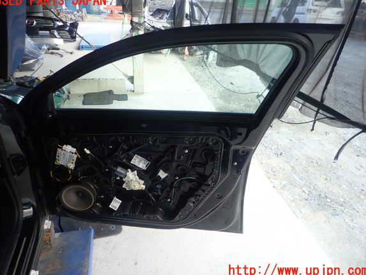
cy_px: 136
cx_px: 181
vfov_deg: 53.1
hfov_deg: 67.3
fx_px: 275
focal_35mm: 26
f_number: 2
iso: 100
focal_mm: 4.5
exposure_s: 1/80
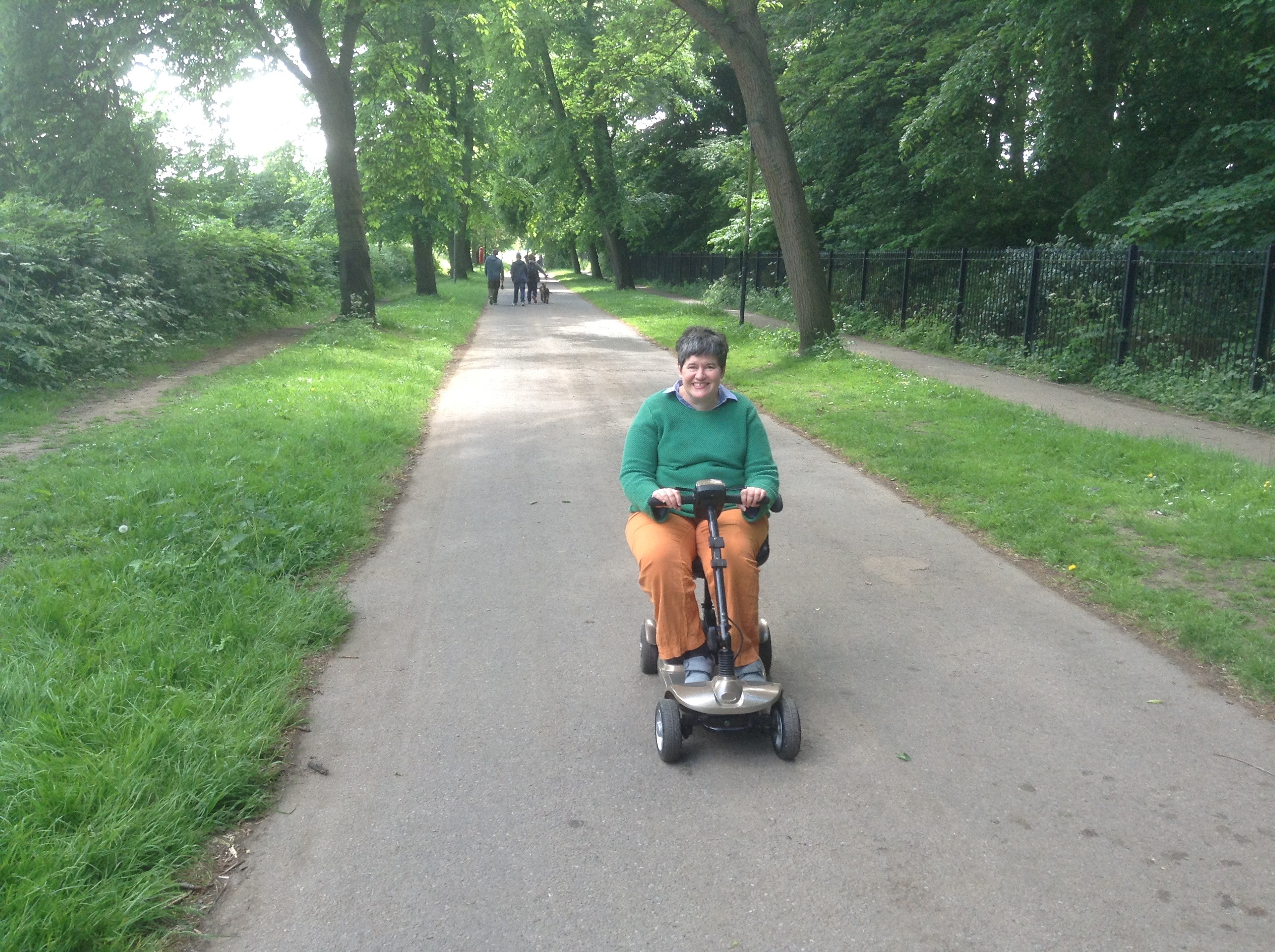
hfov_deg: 55.4
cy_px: 476
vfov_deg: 42.8
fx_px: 1214
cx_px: 638
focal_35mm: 33
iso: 40
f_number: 2.4
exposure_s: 1/120
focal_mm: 3.3
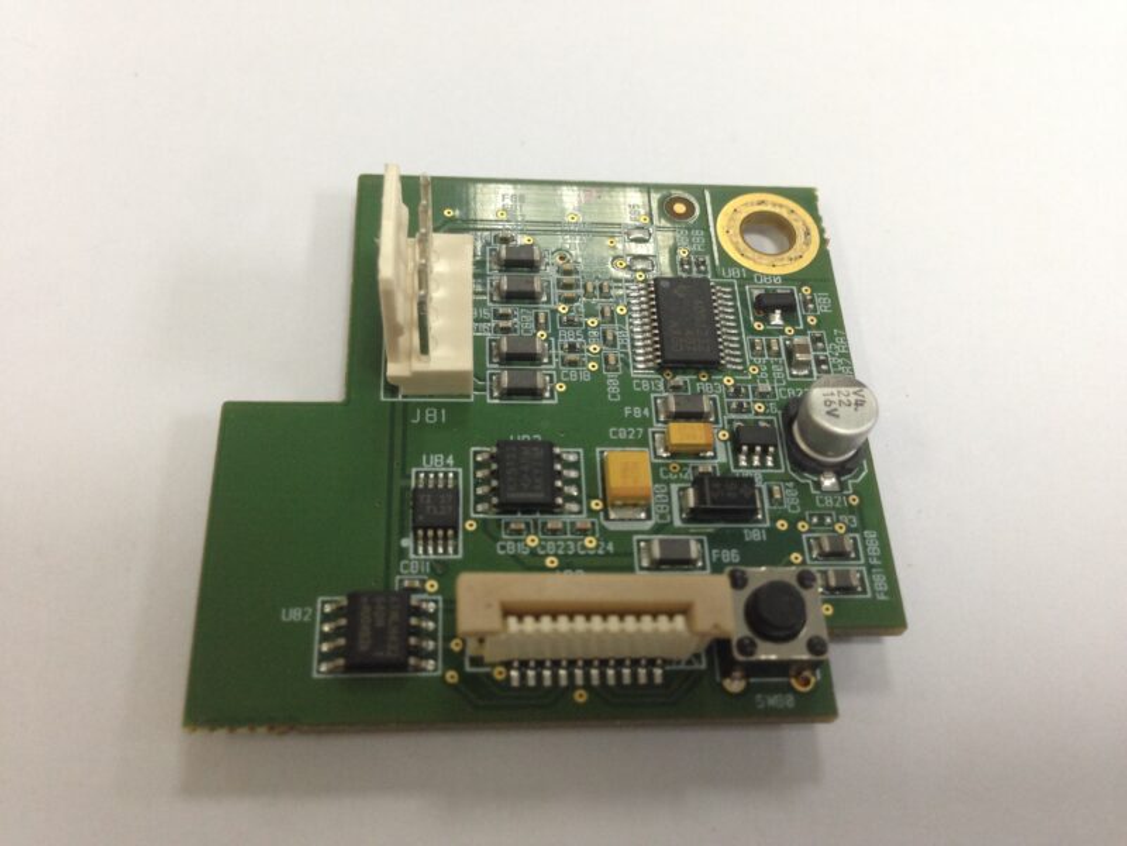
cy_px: 423
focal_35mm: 33
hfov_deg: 55.4
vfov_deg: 42.9
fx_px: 1074
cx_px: 564
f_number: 2.4
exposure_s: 1/20
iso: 100
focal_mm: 4.12
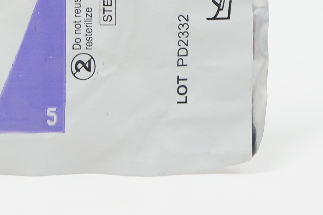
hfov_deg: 9.6
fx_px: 1890
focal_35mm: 211
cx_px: -119
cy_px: -22
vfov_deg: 6.5
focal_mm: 39
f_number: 6.3
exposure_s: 1/50
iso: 400
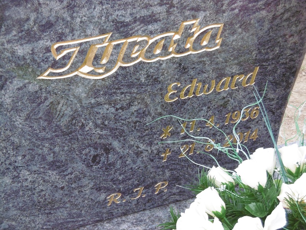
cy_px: 115
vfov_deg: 16.4
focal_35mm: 90
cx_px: 153
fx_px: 796
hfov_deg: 21.8
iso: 250
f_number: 4.7
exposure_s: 1/100
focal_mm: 16.2
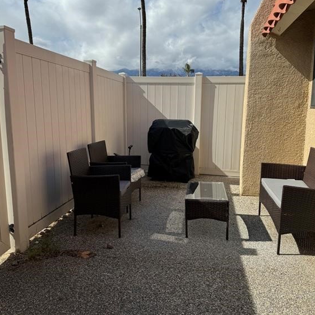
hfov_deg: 55.6
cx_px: 159
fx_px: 299
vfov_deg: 55.6
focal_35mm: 29
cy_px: 149
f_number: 1.78
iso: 80
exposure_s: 1/5814
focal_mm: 6.86
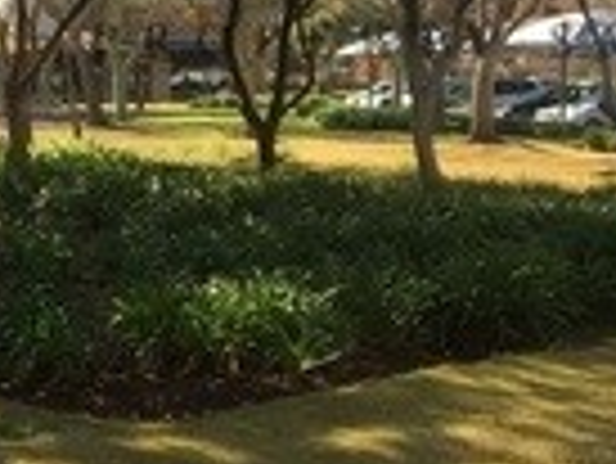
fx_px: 1888
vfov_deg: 13.9
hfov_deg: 17.6
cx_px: -130
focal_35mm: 106
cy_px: 92
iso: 25
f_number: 2.2
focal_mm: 4.15
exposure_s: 1/452
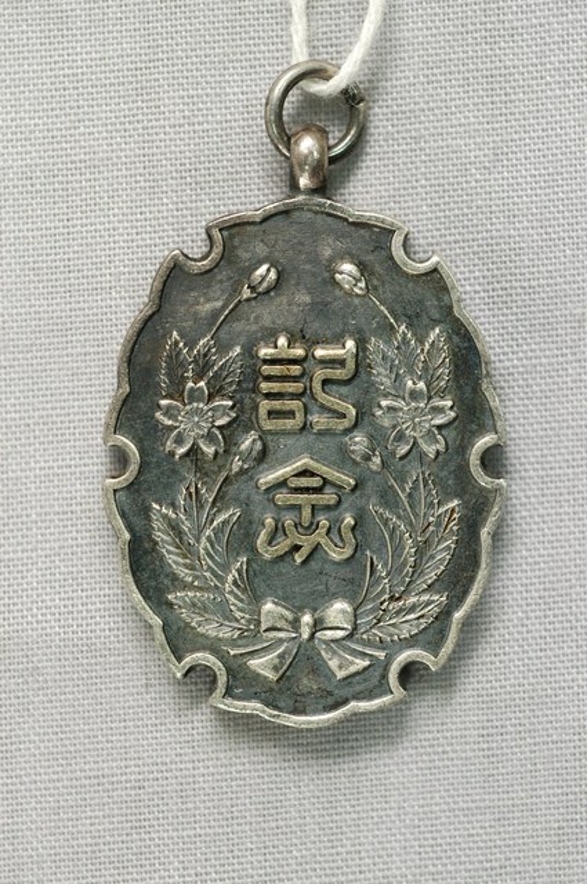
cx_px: 294
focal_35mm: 90
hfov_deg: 15.1
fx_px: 2207
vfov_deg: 22.6
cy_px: 442
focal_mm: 60
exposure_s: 1/20
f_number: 8
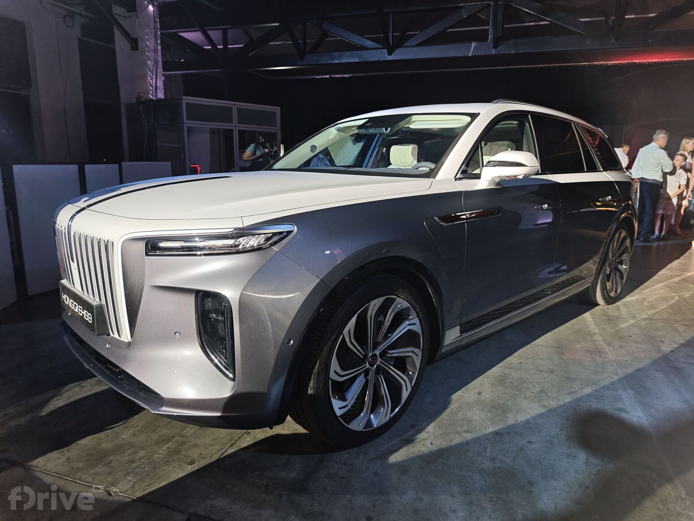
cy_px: 260
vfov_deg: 58.9
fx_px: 461
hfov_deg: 73.9
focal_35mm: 23
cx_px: 347
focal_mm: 8.72
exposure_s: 1/45
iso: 64
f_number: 1.63
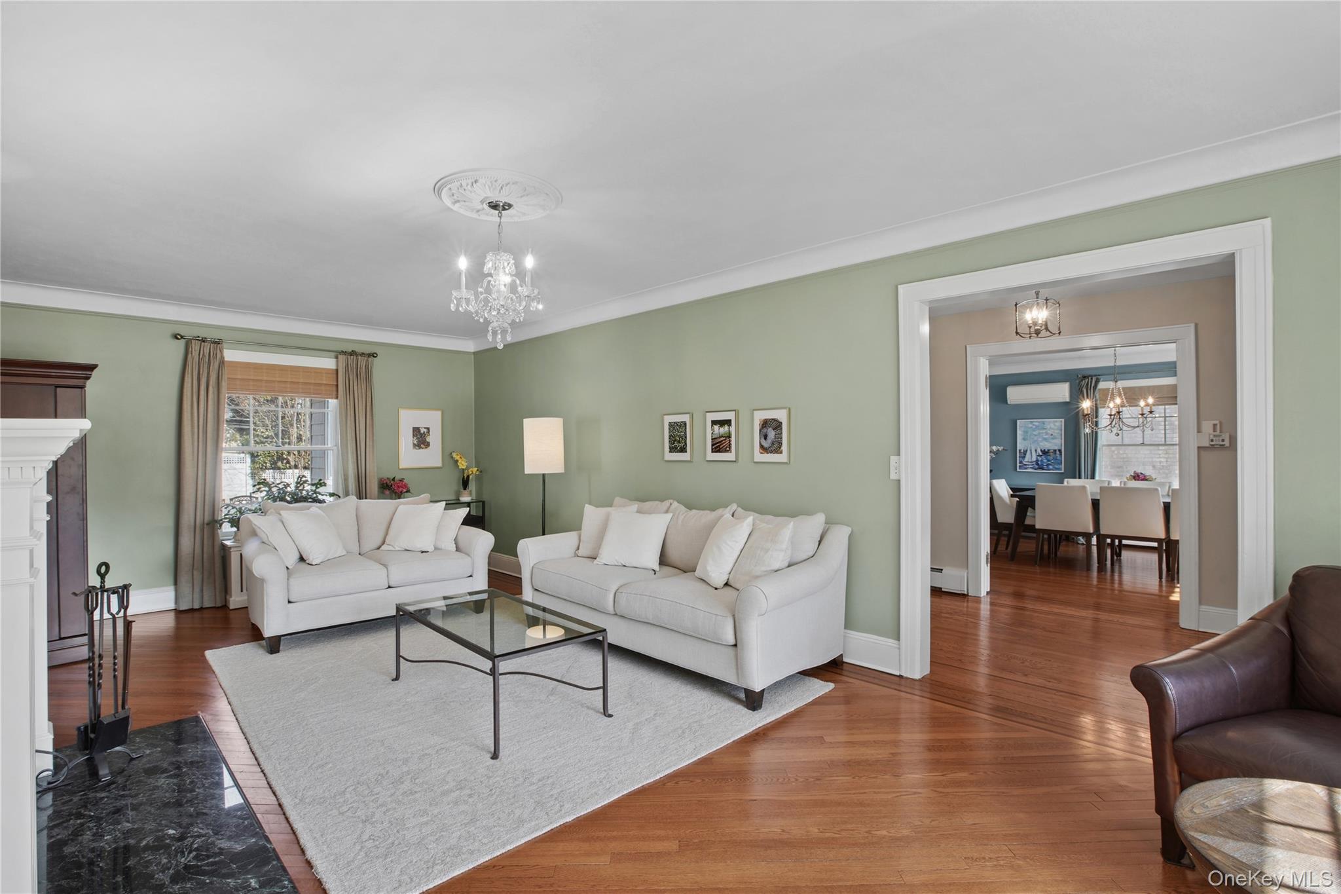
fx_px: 596
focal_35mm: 16
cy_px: 447
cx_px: 670
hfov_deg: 96.7
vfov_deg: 73.7
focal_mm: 16
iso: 100
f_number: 11
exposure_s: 1/5
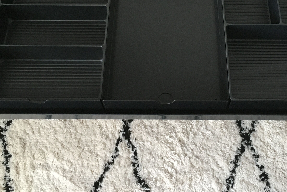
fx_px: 407
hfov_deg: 38.8
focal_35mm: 51
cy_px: 53
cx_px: 160
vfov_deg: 26.2
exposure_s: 1/33
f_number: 2.2
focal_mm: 4.15
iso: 200
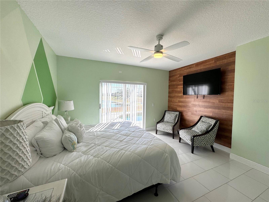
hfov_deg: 102.1
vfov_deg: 85.7
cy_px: 101
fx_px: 109
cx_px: 134
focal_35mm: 14
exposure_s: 1/464
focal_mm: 2.22
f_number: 2.2
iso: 40
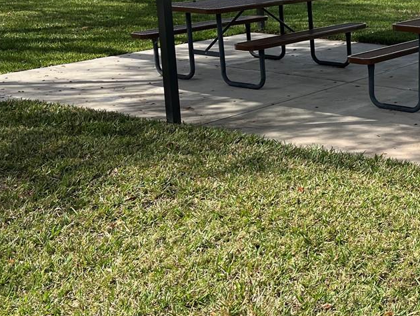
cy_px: 128
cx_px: 445
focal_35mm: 66
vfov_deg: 22.2
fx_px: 801
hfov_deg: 27.3
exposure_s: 1/2899
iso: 50
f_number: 1.6
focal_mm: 5.1
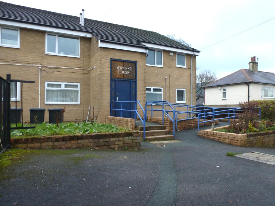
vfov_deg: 56.8
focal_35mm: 24
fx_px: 191
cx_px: 138
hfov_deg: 71.6
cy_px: 103
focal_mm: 4.3
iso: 200
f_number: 3.3
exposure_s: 1/60
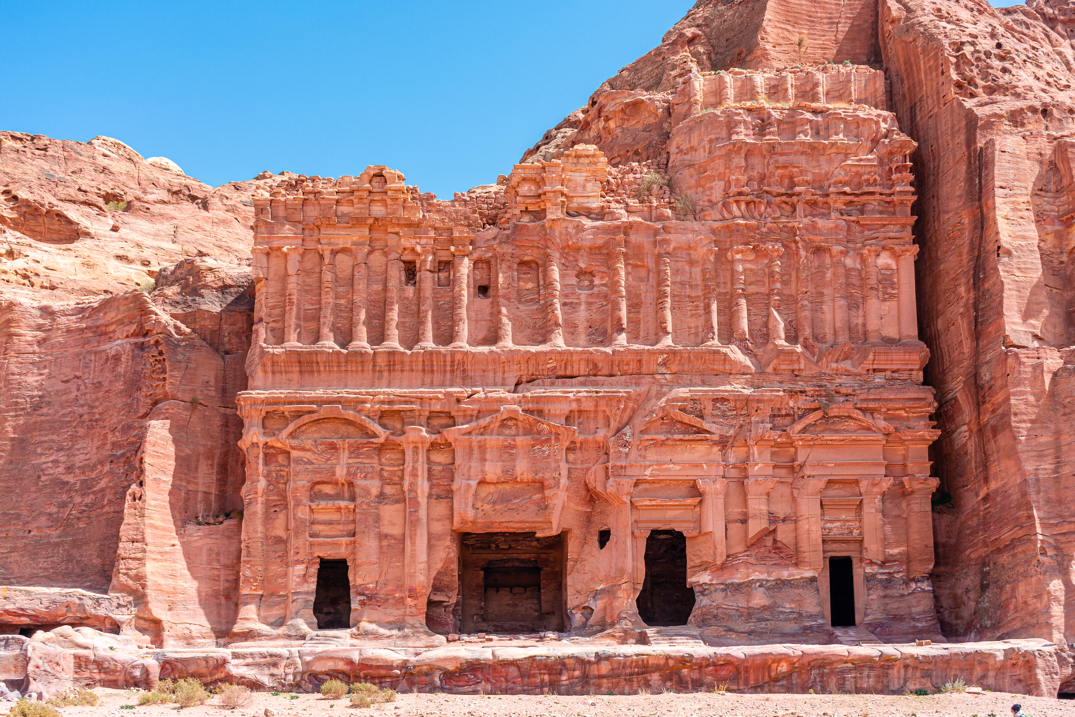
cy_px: 358
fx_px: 1075
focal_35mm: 36
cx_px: 538
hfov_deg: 53.1
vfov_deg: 36.9
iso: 100
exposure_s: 1/200
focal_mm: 24
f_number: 7.1
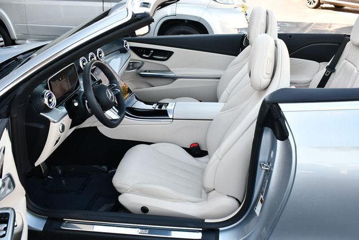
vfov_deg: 36.9
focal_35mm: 36
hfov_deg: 53.1
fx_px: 359
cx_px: 180
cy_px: 120
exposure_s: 1/250
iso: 400
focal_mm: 18
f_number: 4
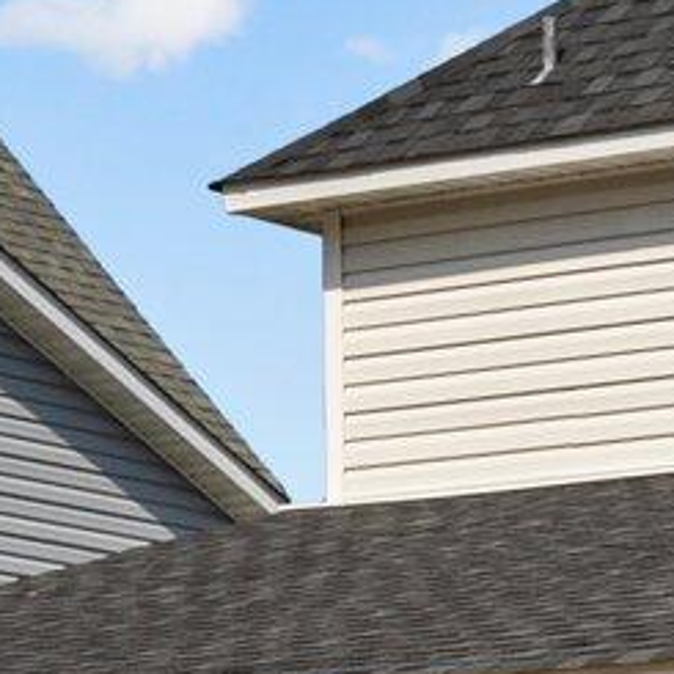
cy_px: 590
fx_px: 5001
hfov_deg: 7.2
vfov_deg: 7.7
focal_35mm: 227
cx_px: 1662
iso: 100
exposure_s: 1/3200
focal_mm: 32
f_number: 4
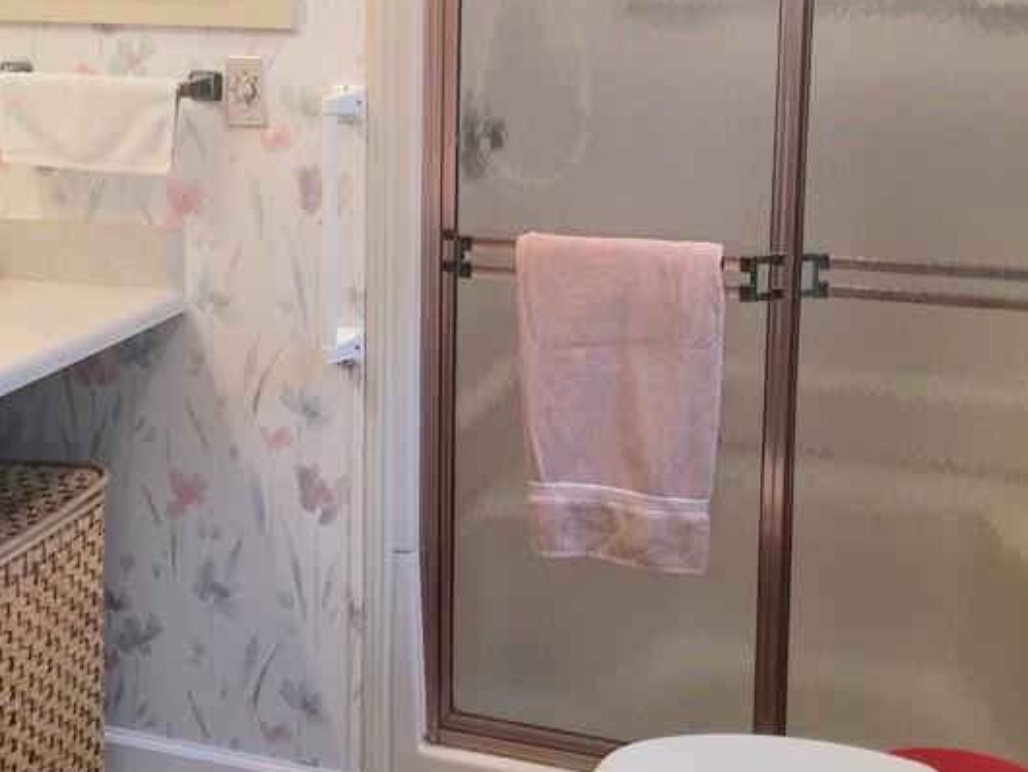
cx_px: 337
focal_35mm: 56
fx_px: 1664
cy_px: 178
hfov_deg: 34.0
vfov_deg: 25.8
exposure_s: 1/15
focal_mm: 4.15
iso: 40
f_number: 2.2
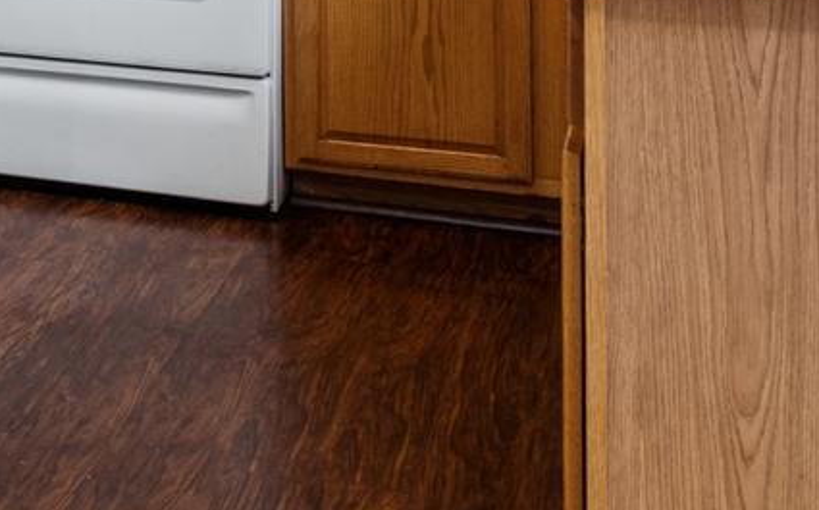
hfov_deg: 27.5
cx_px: -19
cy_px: -343
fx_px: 1561
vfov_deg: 16.3
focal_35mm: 70
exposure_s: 1/10
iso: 250
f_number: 8
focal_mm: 12
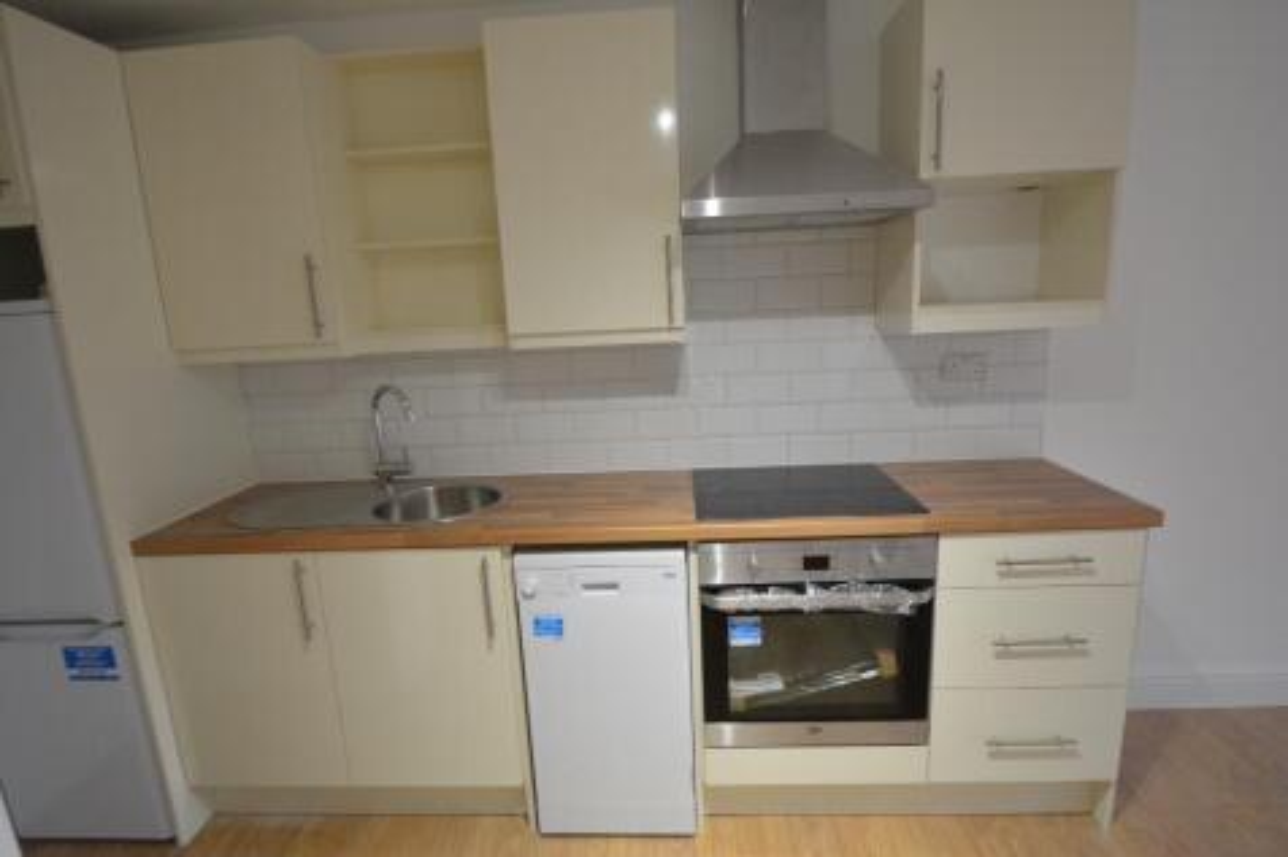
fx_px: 644
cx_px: 644
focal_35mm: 18
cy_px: 428
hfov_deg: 90.0
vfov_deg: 67.3
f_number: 4
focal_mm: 12
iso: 800
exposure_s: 1/60
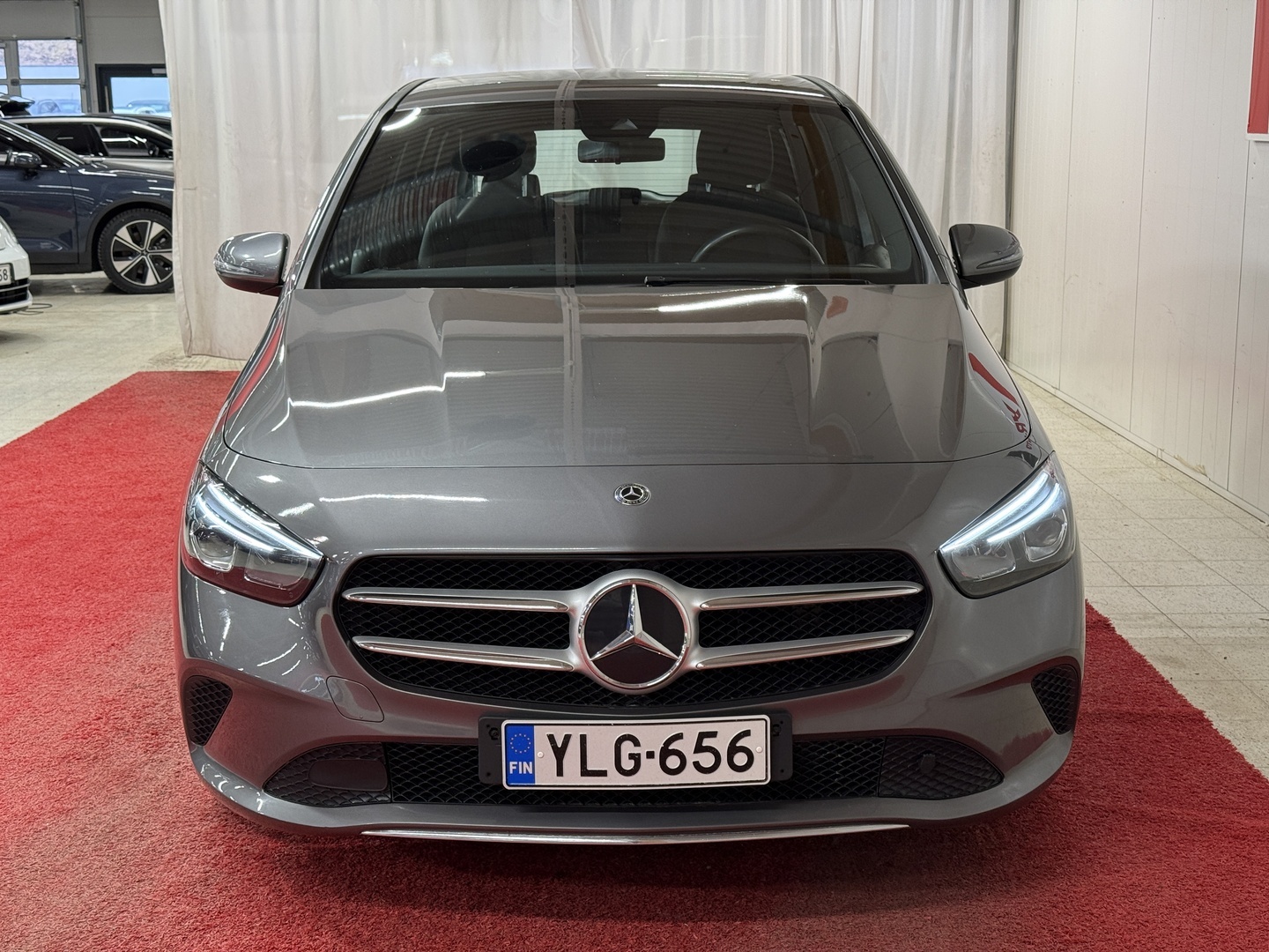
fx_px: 1760
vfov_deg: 30.3
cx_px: 634
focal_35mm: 48
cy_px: 476
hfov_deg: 39.7
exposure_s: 1/53
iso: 80
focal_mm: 6.76
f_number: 1.78
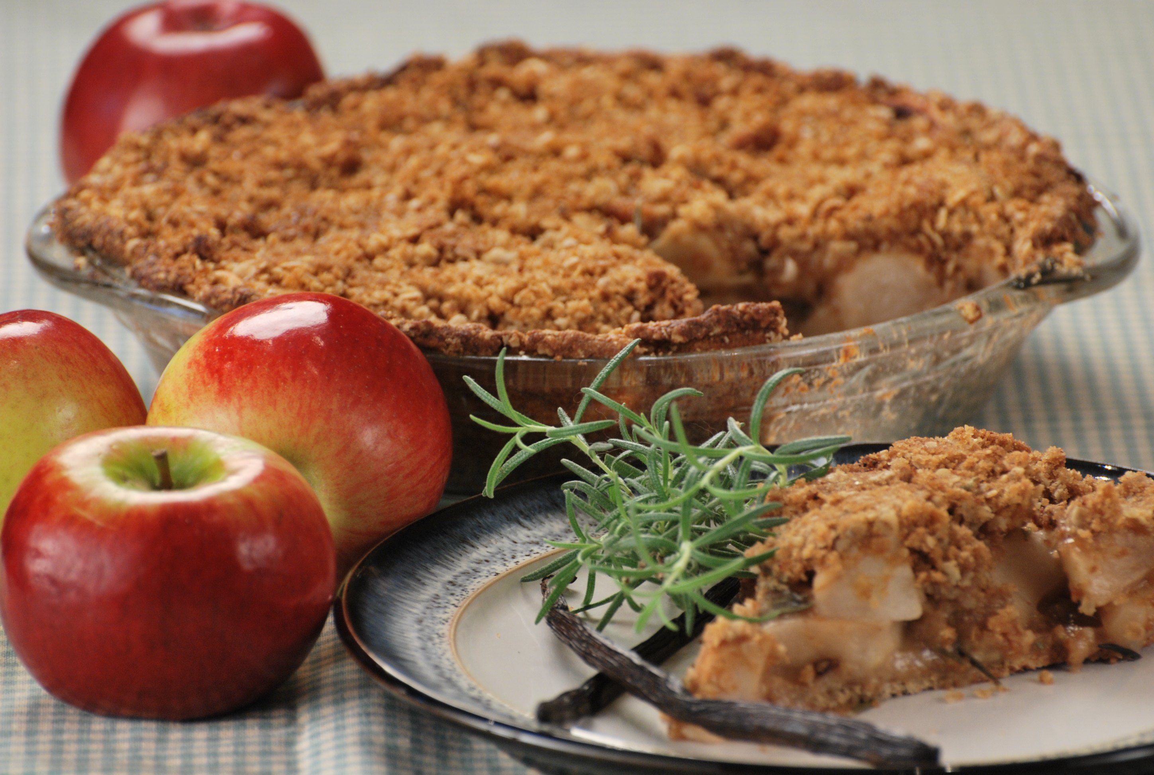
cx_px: 577
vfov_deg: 4.0
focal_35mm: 345
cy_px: 388
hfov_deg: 6.0
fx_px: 11082
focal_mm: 230
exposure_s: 1/60
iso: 400
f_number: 5.6
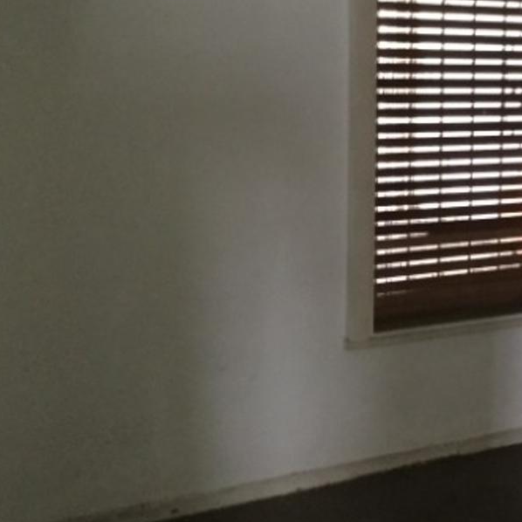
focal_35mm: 66
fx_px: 1126
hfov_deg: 24.7
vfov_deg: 26.0
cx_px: 539
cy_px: 206
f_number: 2.4
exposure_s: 1/17
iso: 400
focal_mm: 3.3
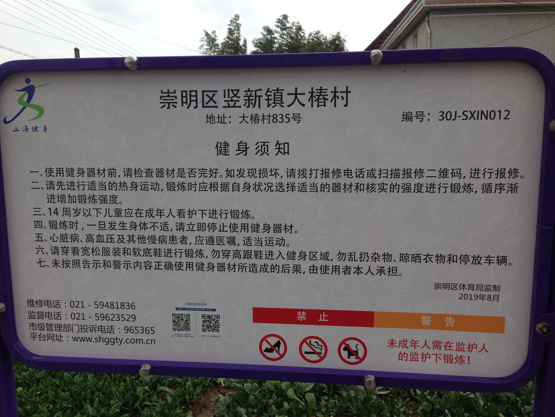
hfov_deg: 55.4
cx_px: 278
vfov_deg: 42.9
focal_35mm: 33
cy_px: 208
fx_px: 529
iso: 50
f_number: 2.4
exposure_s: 1/661
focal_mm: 4.12
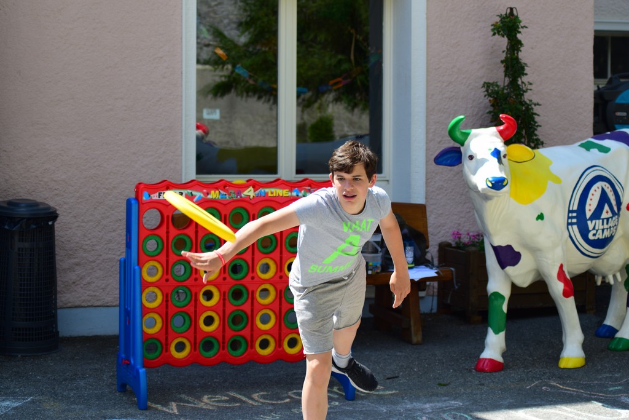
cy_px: 210
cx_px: 314
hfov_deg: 19.5
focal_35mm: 105
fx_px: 1835
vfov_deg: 13.0
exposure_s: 1/320
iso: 100
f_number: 5.6
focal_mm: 70
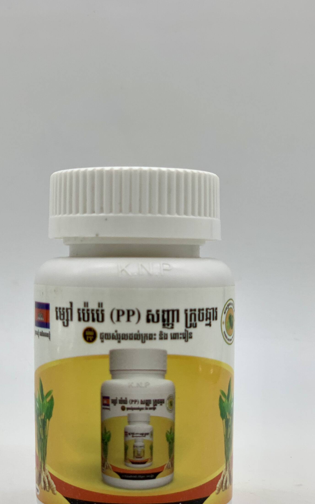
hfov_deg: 20.3
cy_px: 291
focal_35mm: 64
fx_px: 879
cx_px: 132
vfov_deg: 31.9
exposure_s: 1/136
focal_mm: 6
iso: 16
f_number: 2.4
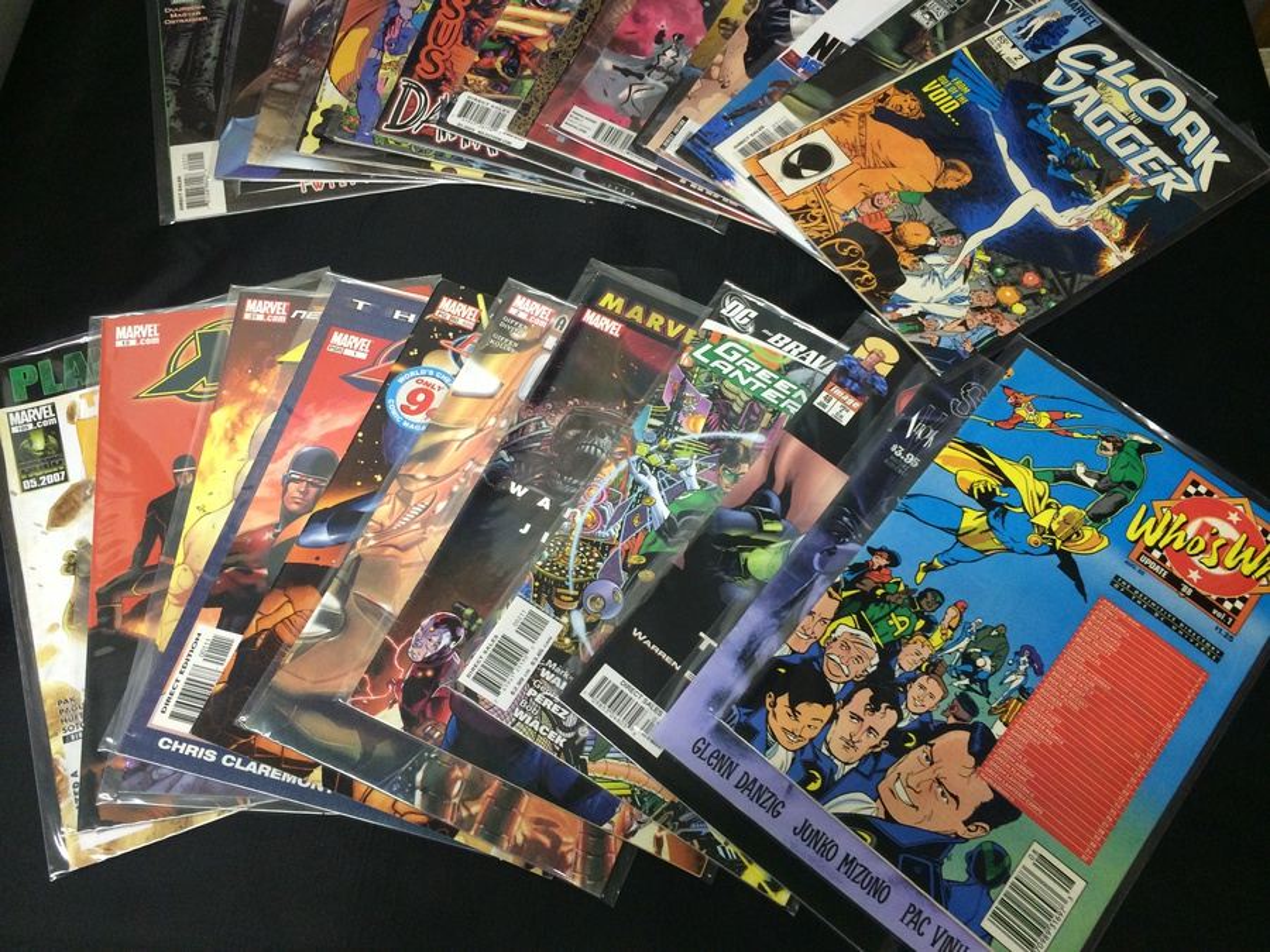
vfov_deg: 46.8
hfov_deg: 60.0
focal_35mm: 30
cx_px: 635
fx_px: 1101
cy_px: 476
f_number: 2.2
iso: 200
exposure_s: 1/30
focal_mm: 4.12
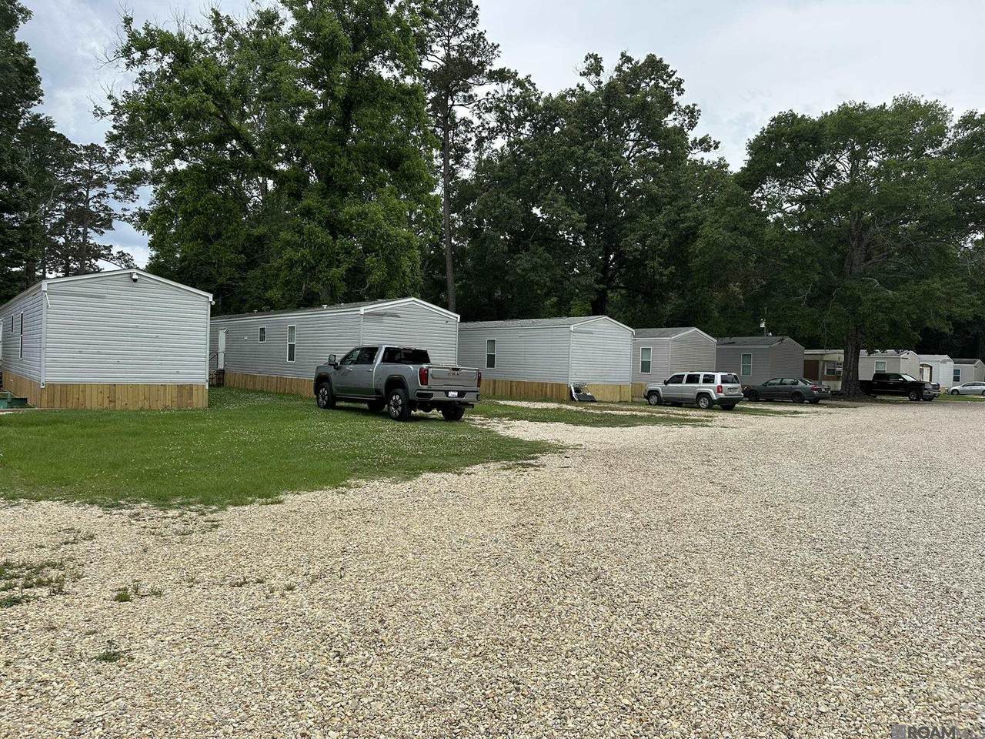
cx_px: 492
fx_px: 683
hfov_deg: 71.6
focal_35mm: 24
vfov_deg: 56.8
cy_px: 370
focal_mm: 6.86
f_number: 1.78
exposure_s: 1/3356
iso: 80
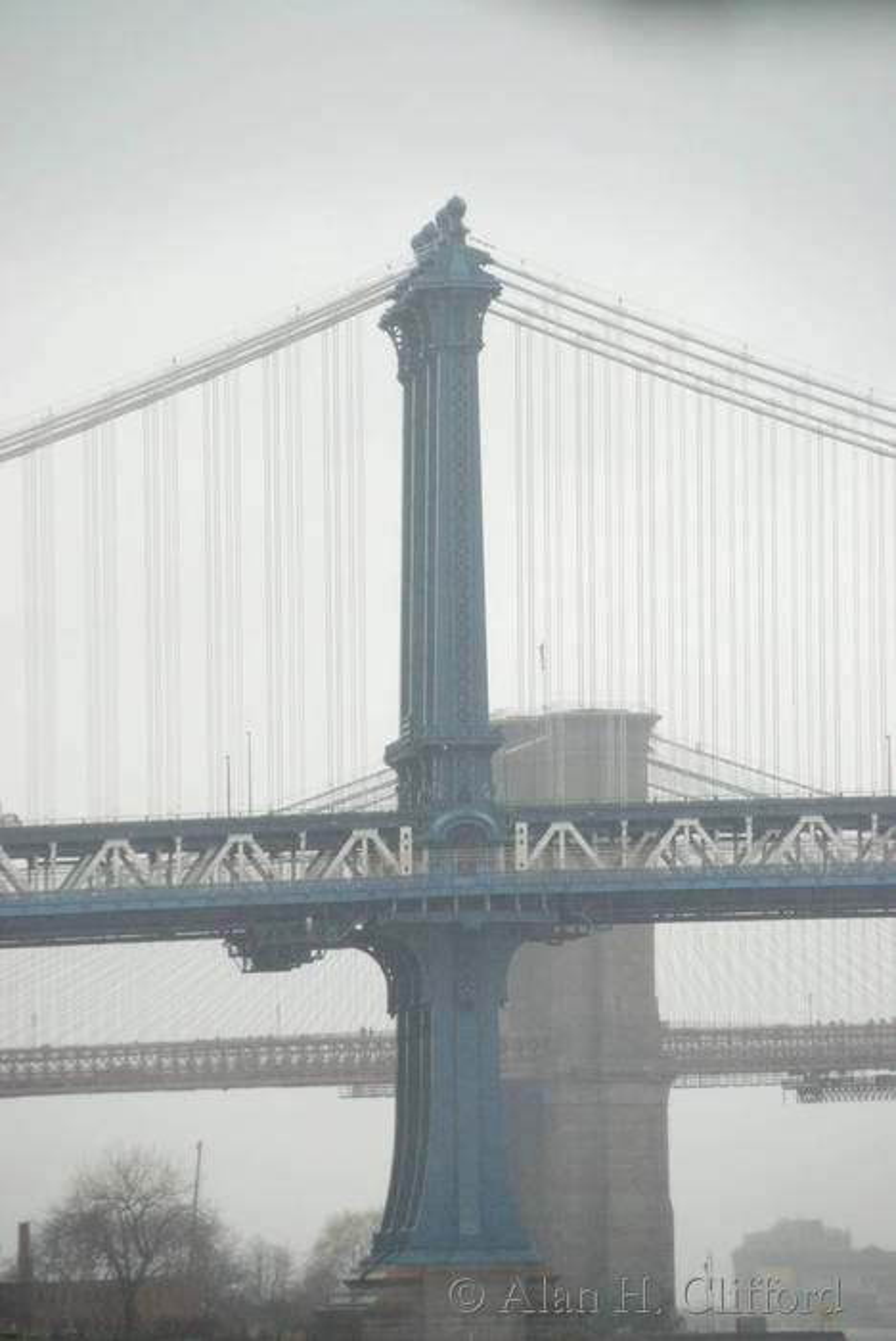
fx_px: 9500
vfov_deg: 8.1
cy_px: 670
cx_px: 448
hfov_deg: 5.4
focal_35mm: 255
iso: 900
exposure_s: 1/500
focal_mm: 170
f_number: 5.6
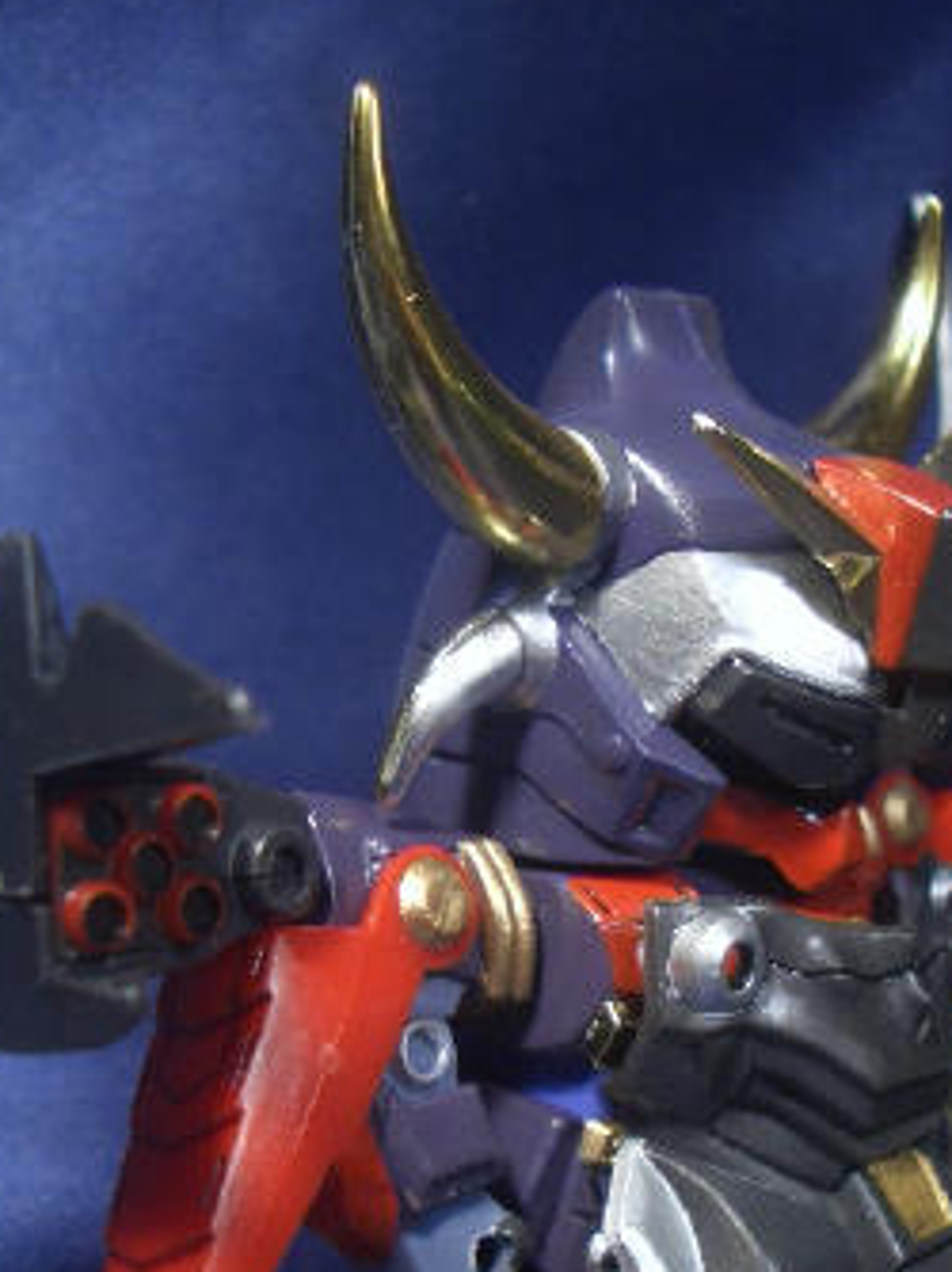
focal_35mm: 47
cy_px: 800
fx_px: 1726
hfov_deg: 30.8
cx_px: 522
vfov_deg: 40.2
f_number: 2.6
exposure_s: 1/80
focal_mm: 5.8
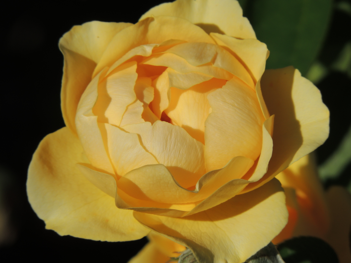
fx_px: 9126
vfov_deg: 1.7
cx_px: 176
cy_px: 132
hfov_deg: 2.2
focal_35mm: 900
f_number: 6.2
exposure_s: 1/1250
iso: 100
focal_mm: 160.5
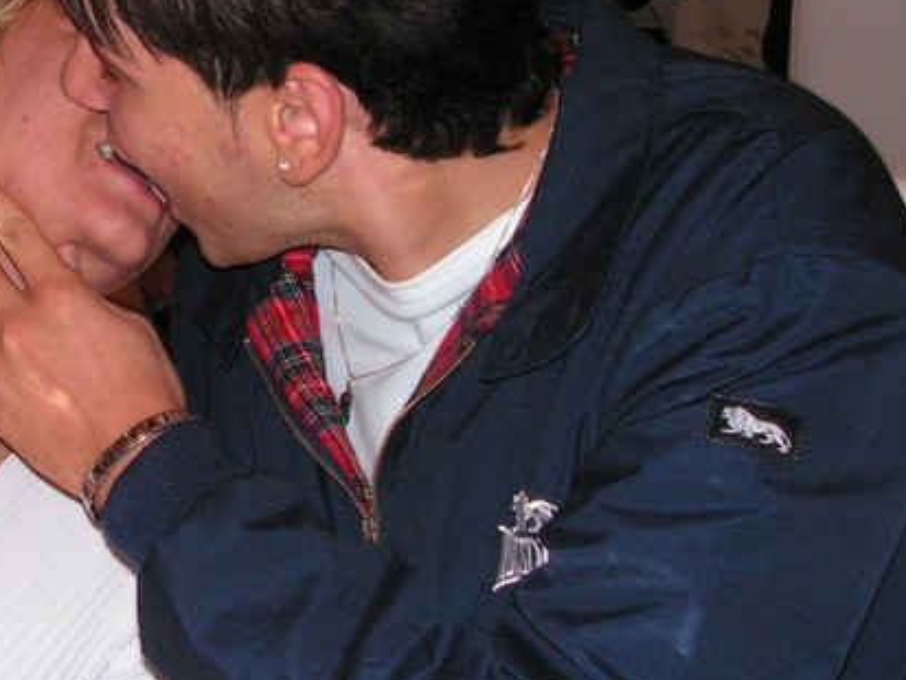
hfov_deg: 21.6
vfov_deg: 16.5
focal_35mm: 89
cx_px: 110
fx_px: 2330
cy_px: 193
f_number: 3.2
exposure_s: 1/40
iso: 200
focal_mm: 7.8
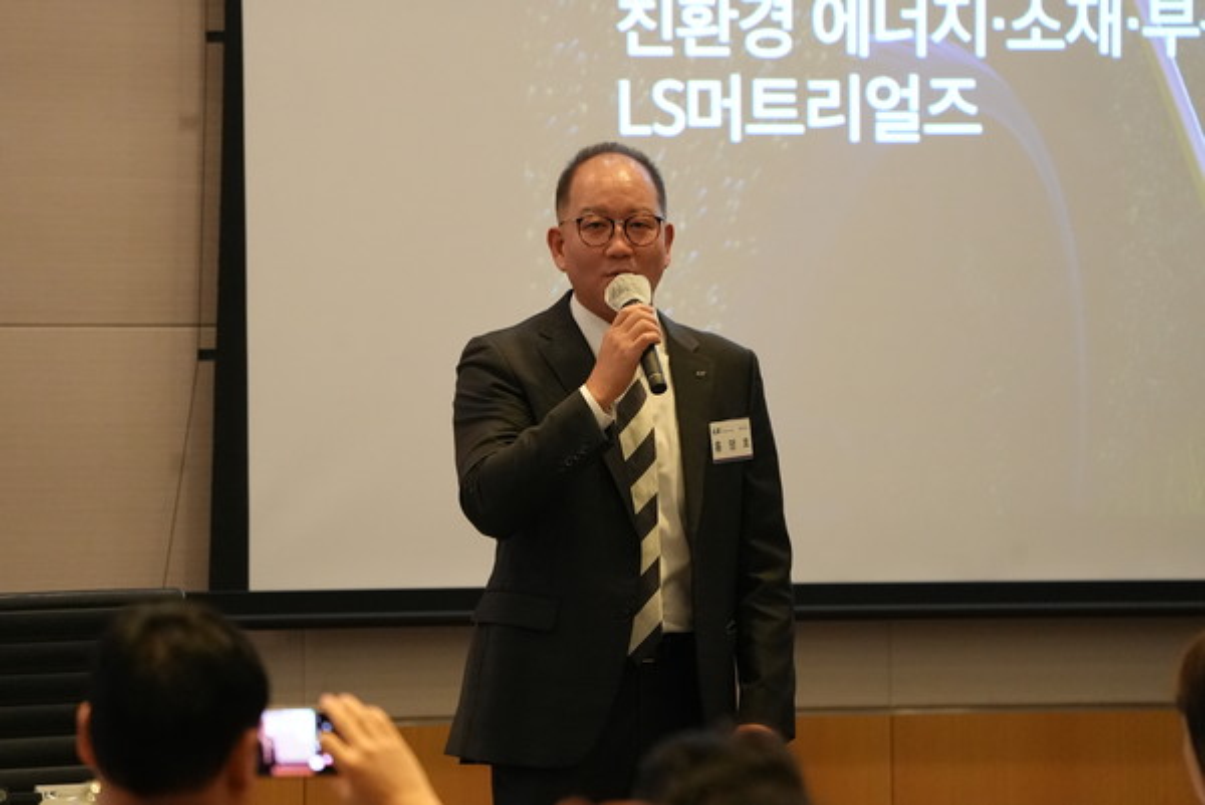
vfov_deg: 4.6
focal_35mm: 297
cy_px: 402
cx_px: 602
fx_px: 9948
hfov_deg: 6.9
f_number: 5.6
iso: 12800
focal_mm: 297
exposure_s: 1/320
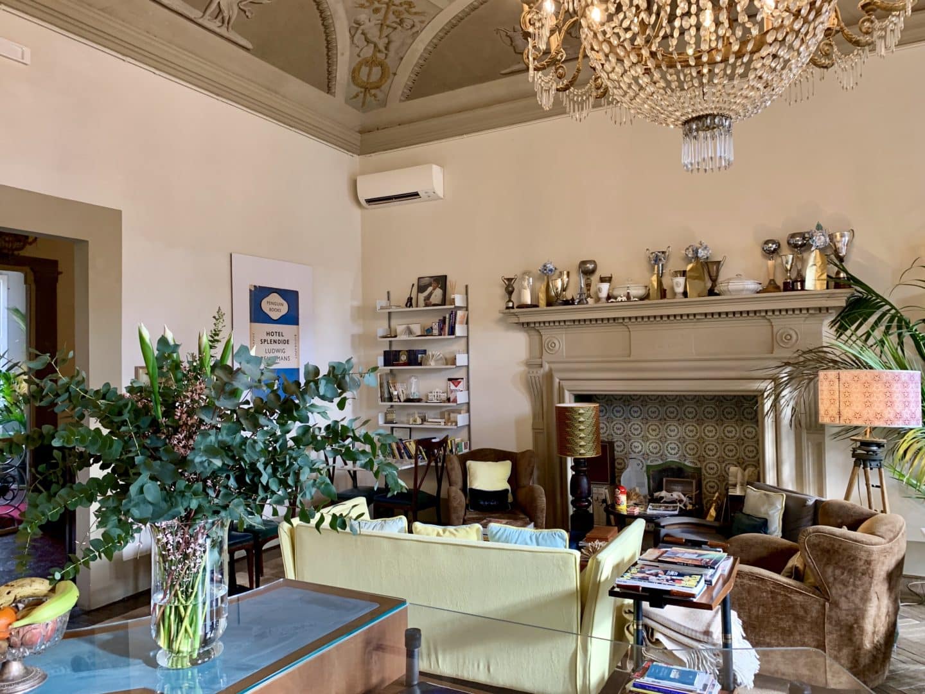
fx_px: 695
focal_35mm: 26
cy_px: 347
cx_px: 462
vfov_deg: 53.1
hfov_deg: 67.3
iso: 125
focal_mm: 4.25
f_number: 1.8
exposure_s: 1/50
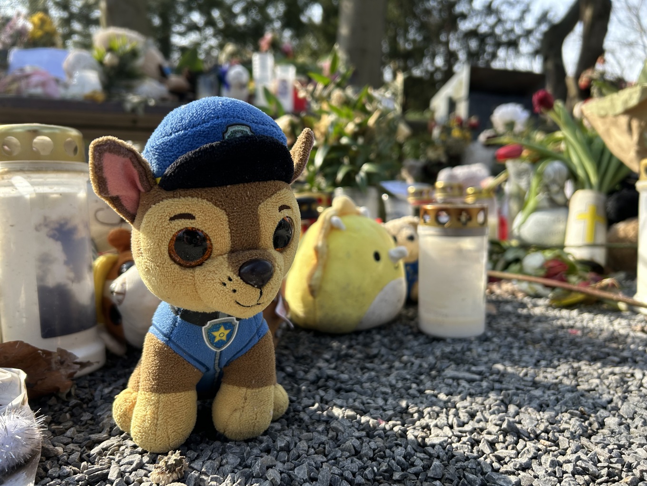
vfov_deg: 53.1
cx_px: 324
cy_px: 243
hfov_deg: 67.3
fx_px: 486
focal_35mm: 26
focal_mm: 5.7
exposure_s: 1/758
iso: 50
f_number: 1.5
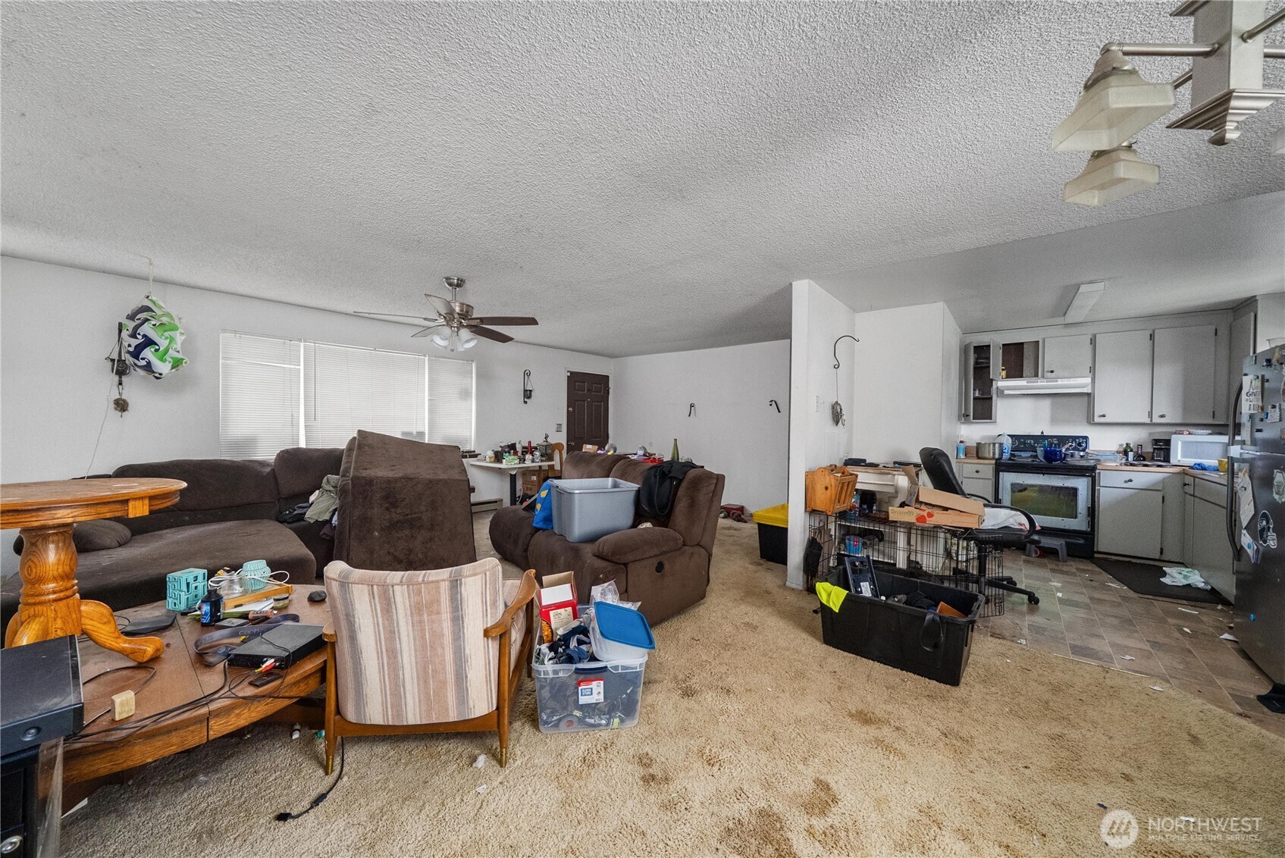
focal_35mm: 12
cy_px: 429
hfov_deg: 112.6
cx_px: 642
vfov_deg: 90.1
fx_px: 429
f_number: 7.1
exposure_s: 1.3
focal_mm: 12
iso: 5000
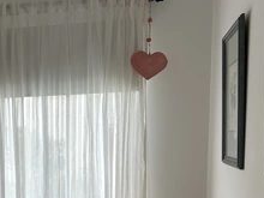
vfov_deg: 26.6
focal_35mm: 52
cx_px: 14
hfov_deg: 34.3
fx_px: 397
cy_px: 196
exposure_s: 1/240
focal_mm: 5.7
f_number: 1.5
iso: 40
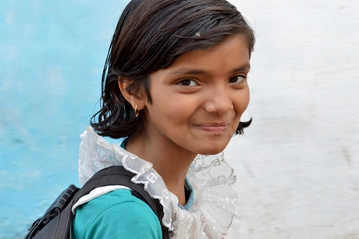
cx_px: 180
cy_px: 120
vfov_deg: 16.5
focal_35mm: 82
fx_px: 822
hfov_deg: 24.6
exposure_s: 1/100
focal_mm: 55
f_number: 11
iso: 1600
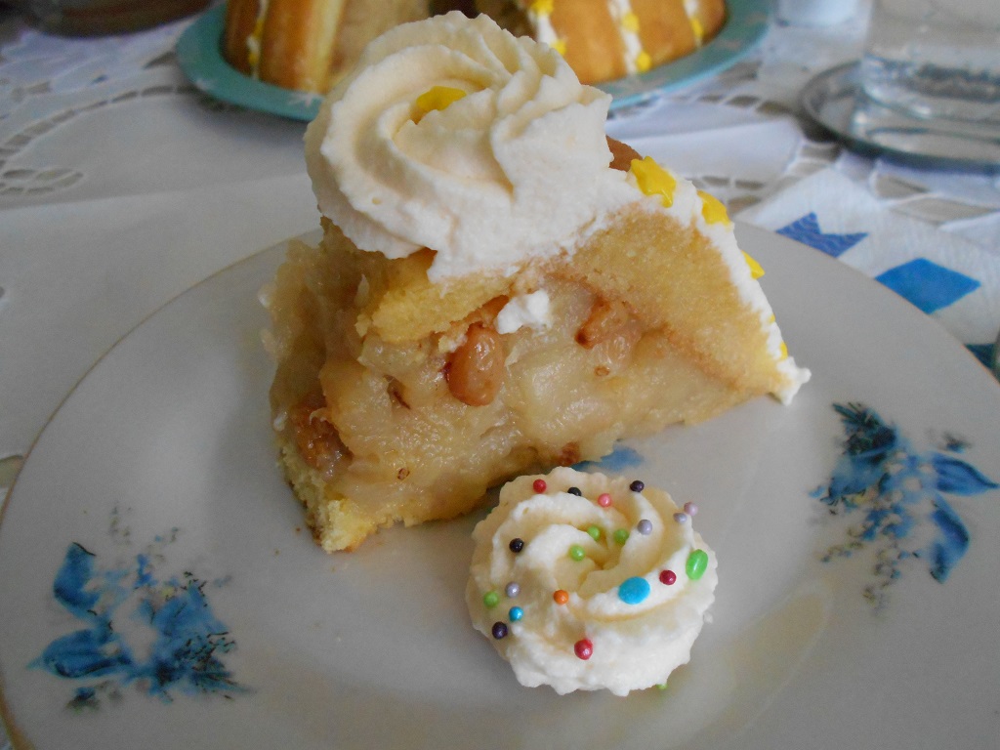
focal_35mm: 26
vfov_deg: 53.1
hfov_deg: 67.3
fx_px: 751
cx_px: 500
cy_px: 375
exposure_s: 1/100
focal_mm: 4.6
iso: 800
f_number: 3.2
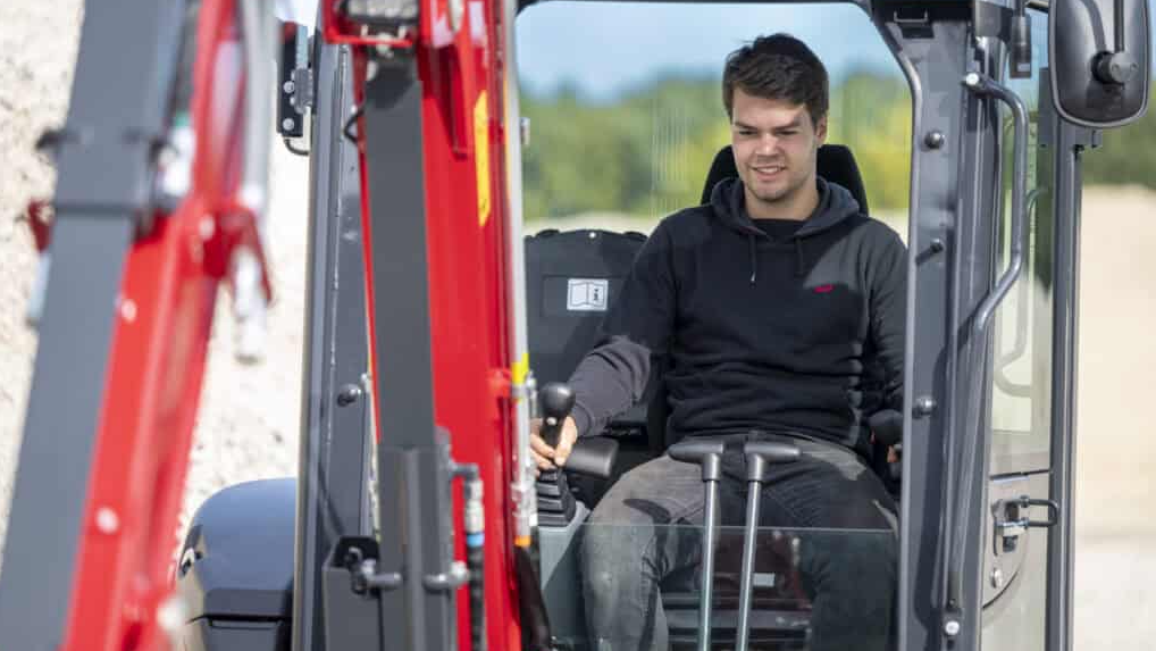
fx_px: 4844
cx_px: 576
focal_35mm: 158
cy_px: 287
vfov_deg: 7.7
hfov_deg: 13.6
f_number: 2.8
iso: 100
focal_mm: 150
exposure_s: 1/400
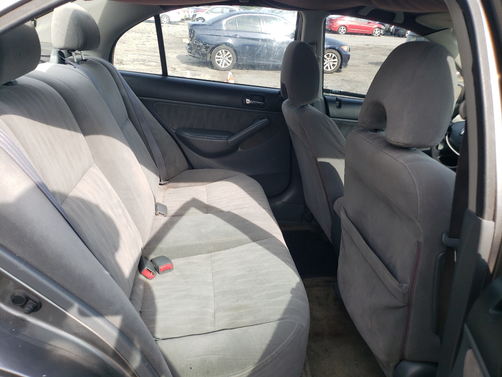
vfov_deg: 53.1
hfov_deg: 67.3
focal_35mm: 26
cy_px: 188
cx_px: 251
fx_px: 377
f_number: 1.5
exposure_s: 1/833
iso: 50
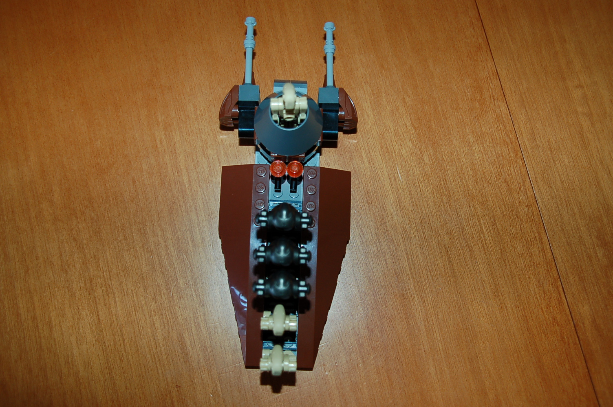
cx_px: 306
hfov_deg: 42.4
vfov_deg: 28.9
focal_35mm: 46
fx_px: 791
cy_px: 204
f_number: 4.5
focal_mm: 31
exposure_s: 1/60
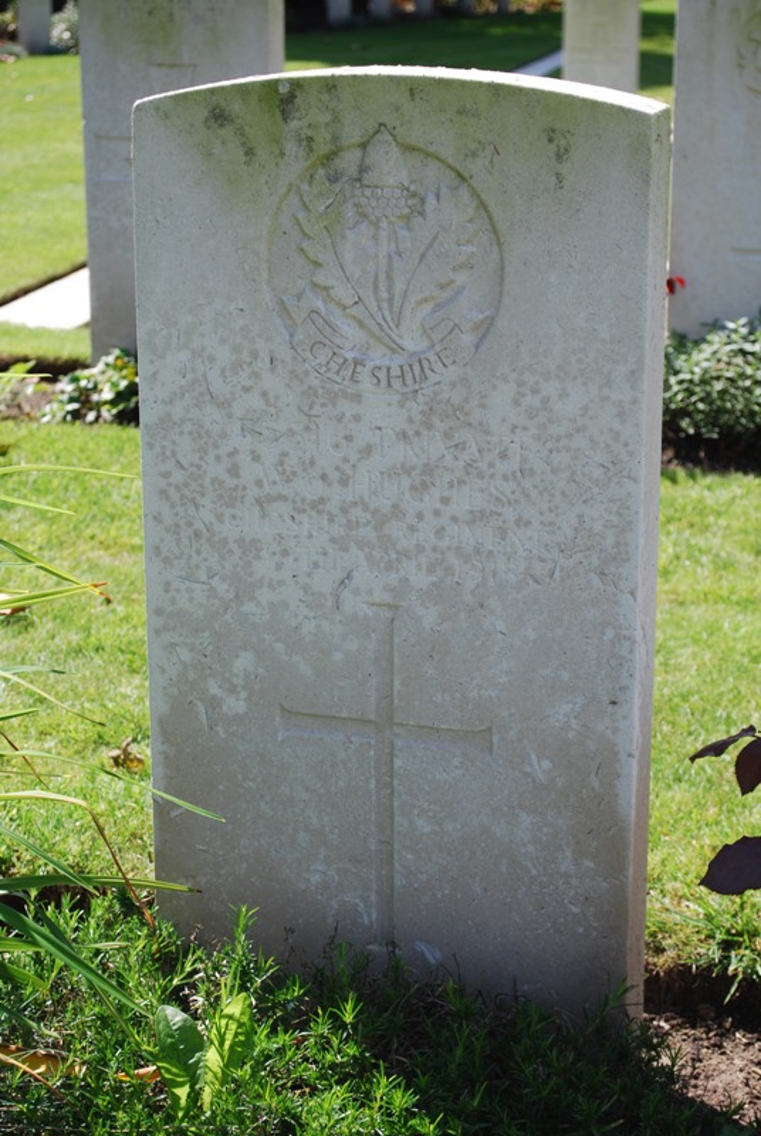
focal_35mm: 69
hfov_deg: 19.8
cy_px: 568
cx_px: 380
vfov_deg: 29.2
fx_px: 2180
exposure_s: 1/160
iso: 100
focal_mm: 46
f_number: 6.3
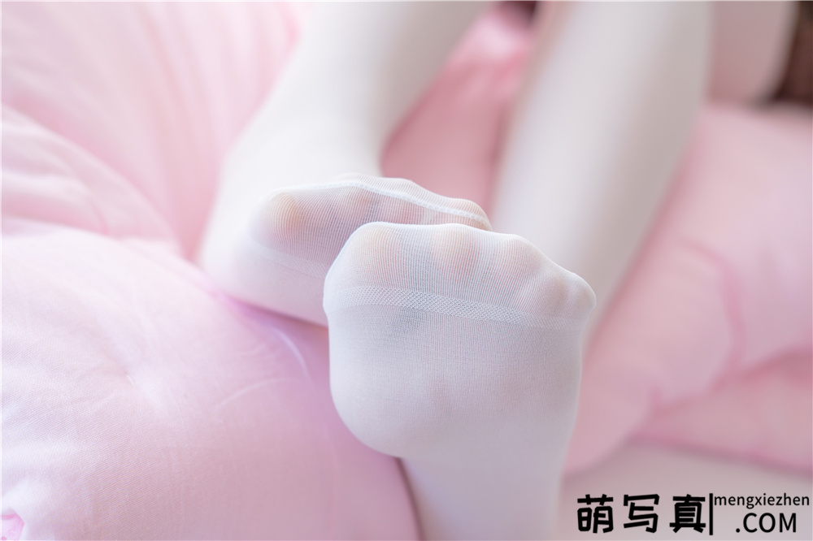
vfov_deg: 25.5
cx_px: 406
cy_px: 270
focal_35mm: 53
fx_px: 1196
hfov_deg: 37.5
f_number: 2.8
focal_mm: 35
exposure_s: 1/100
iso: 200
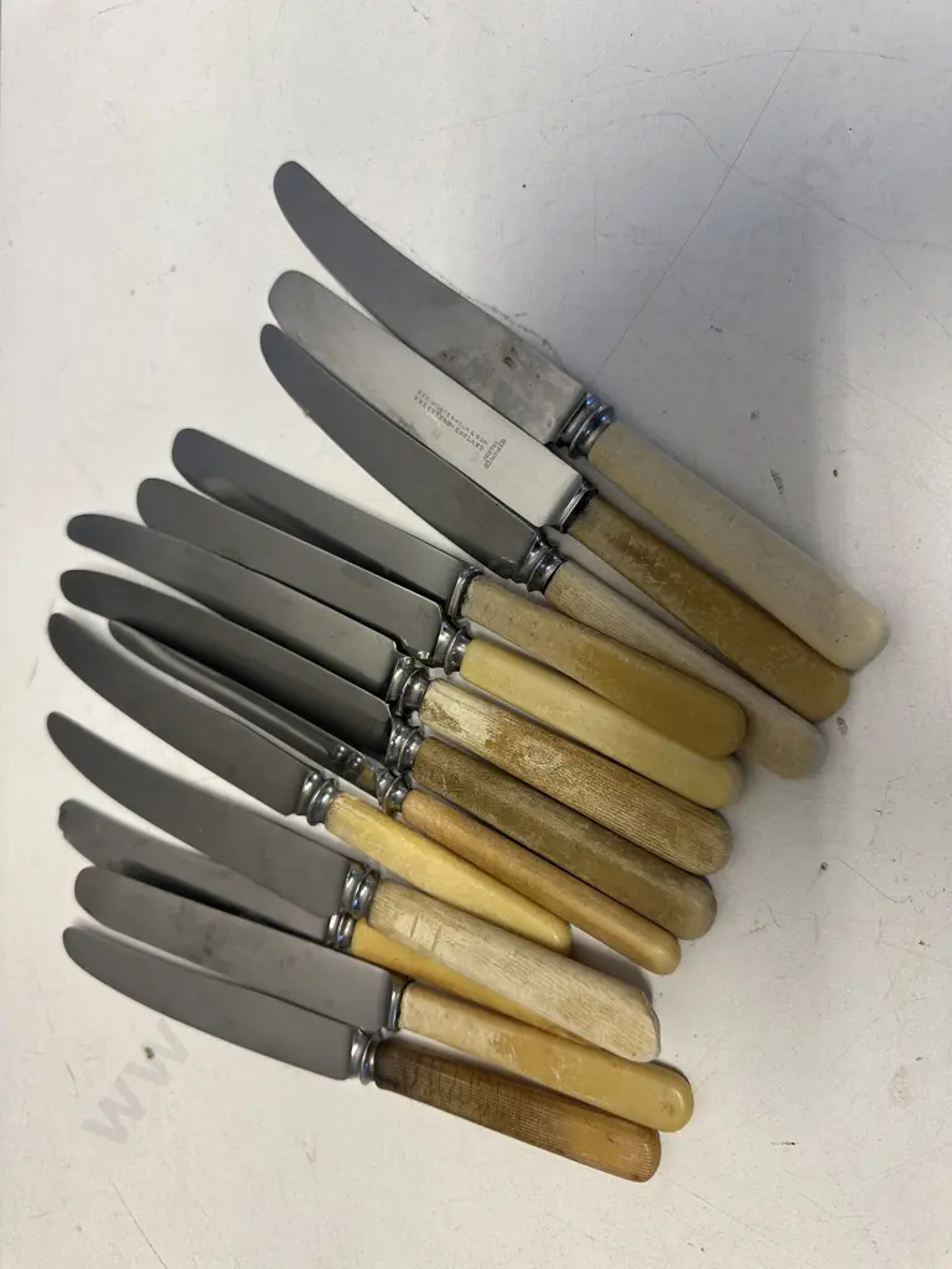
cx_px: 476
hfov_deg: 56.8
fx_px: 880
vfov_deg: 71.6
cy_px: 634
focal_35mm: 24
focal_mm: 6.86
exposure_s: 1/100
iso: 160
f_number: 1.78
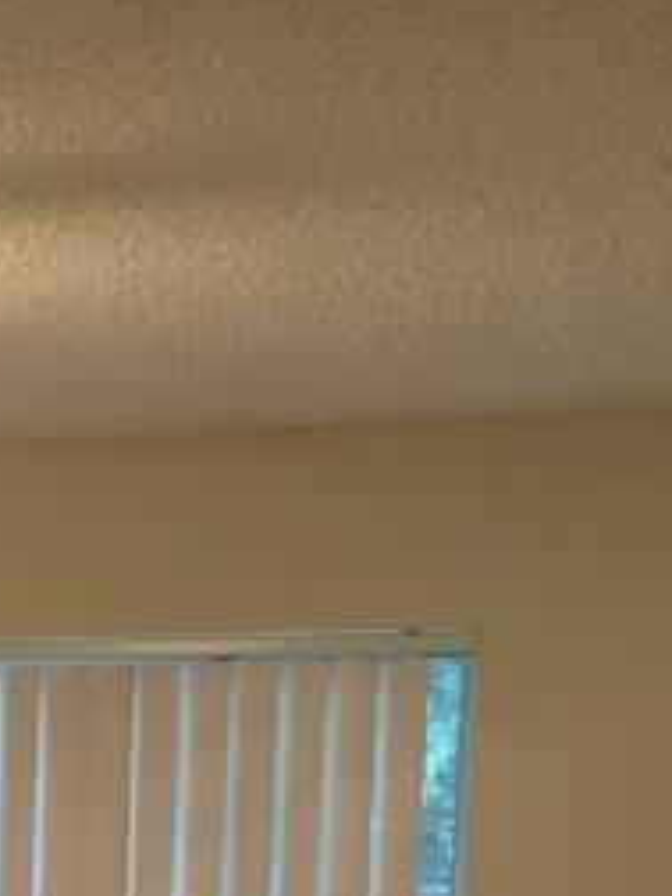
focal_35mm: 118
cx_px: -341
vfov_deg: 15.3
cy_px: 1376
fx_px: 3054
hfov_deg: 12.0
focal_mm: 4.15
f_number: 2.2
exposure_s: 1/15
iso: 125
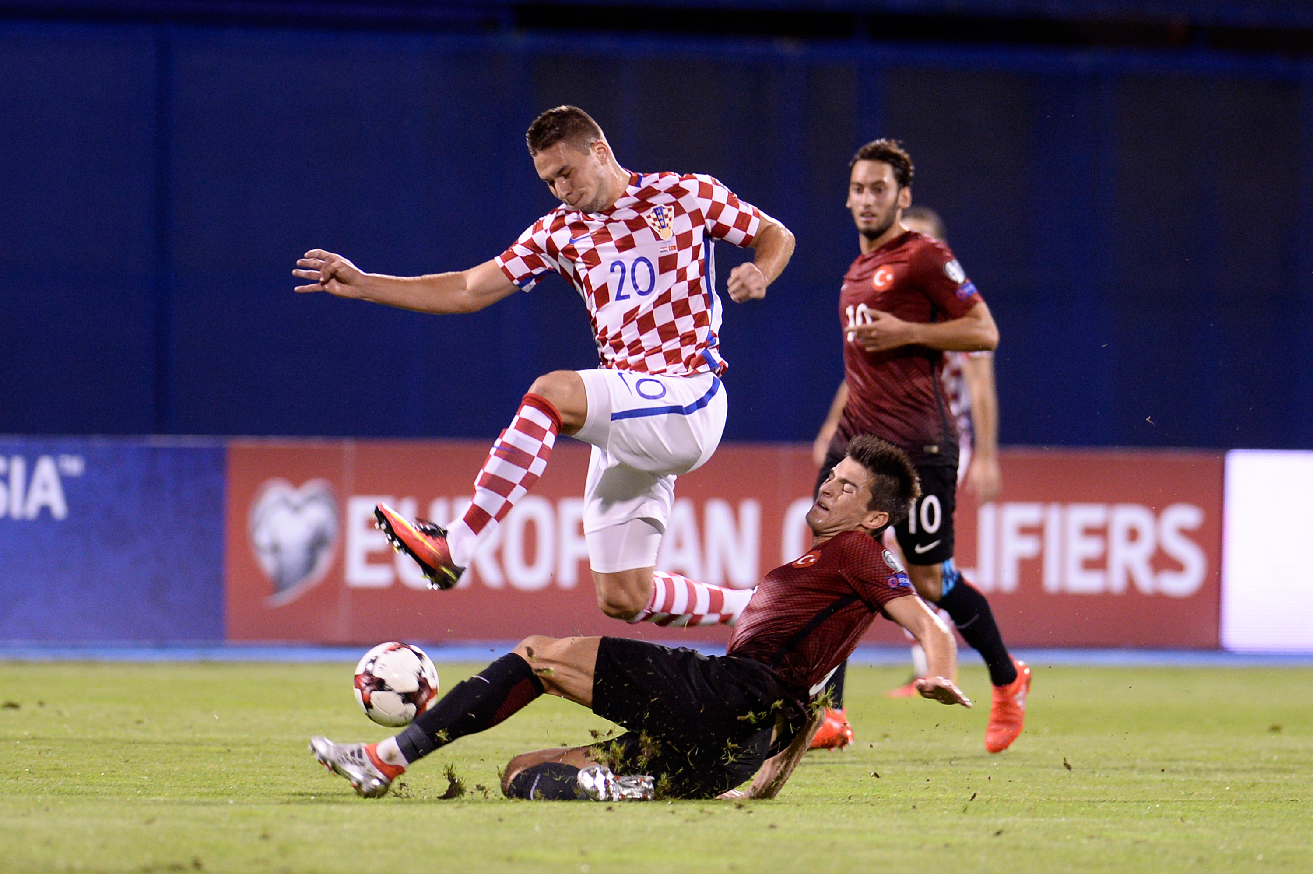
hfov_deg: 6.9
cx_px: 656
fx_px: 10936
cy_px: 437
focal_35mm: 300
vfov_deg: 4.6
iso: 2500
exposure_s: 1/640
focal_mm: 300
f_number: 3.2
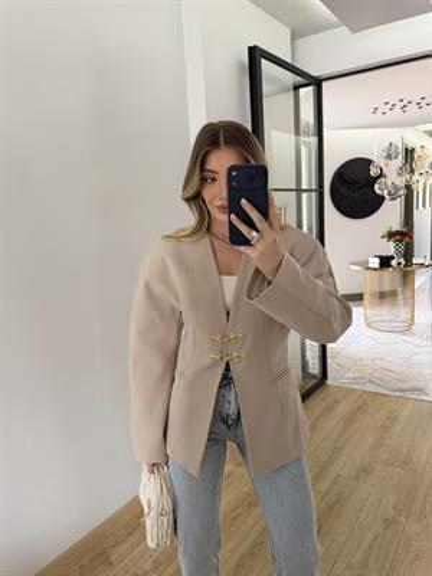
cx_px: 216
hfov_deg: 56.8
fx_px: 399
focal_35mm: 24
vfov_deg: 71.6
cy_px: 288
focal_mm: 6.76
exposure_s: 1/60
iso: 320
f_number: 1.78
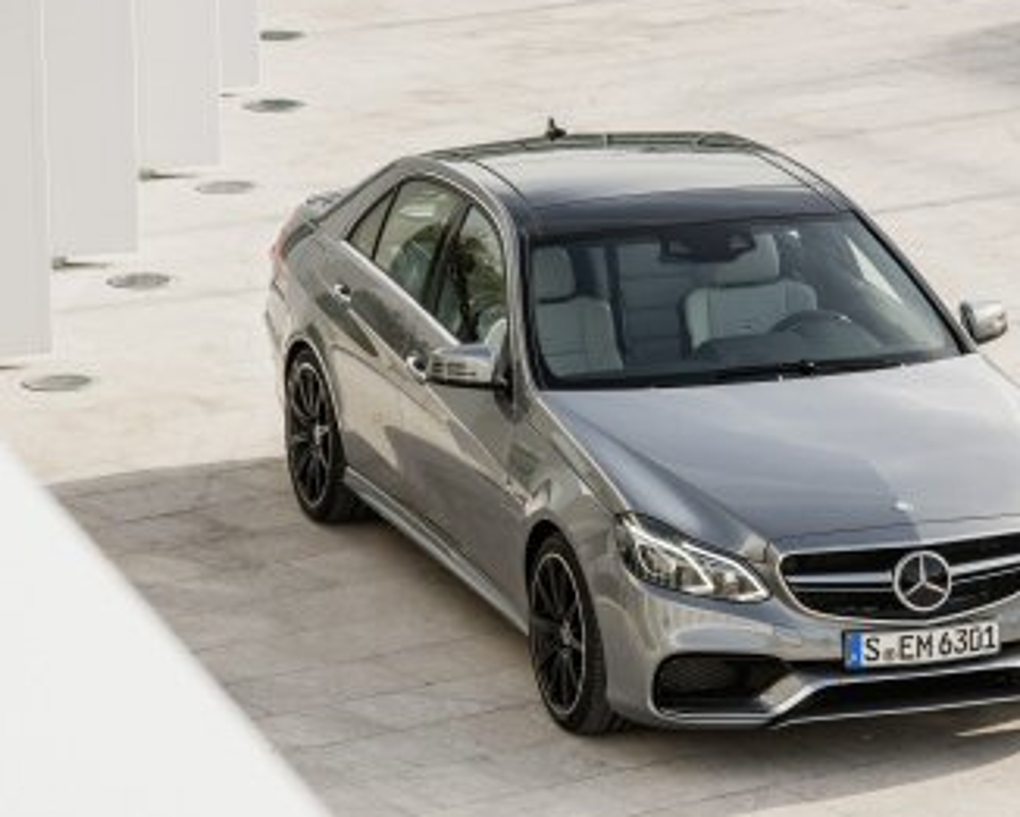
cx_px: 535
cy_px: 466
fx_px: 6130
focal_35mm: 203
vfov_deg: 7.6
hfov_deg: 9.5
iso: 100
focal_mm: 145
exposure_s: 1/50
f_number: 11
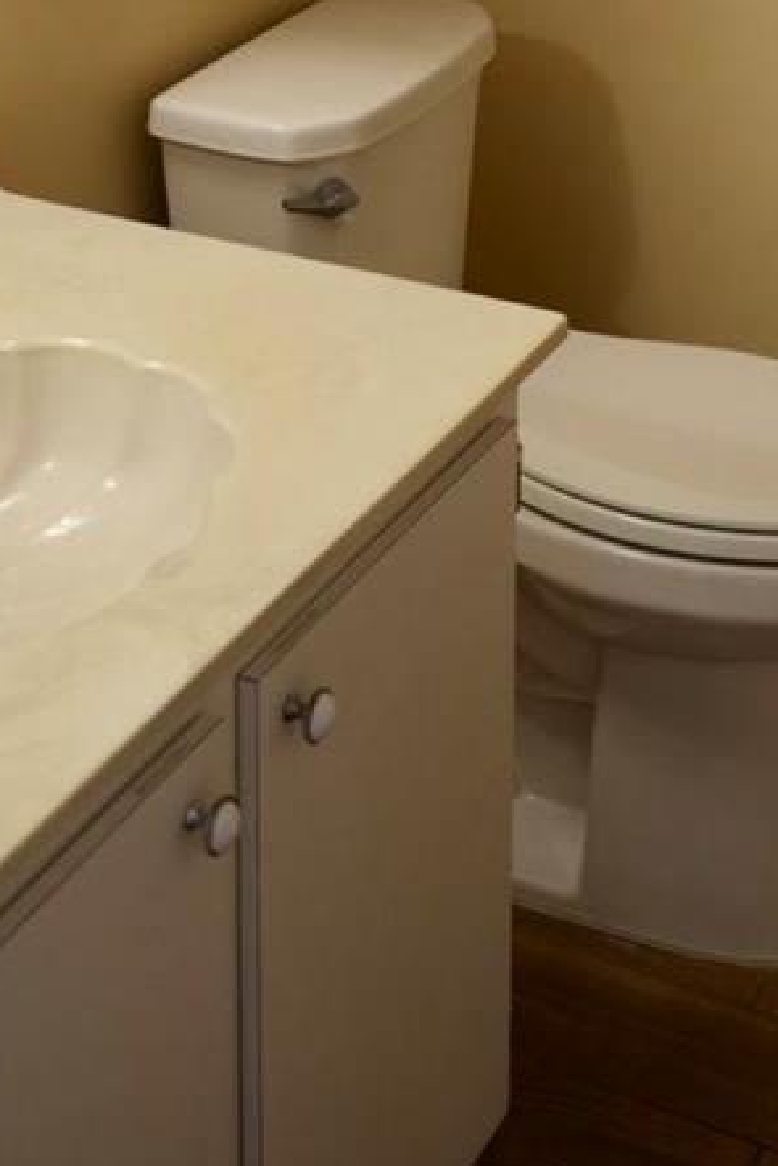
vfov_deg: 23.7
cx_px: 357
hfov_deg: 18.0
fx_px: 2462
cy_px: -319
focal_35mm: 76
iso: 1000
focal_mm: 28
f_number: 4
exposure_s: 1/160
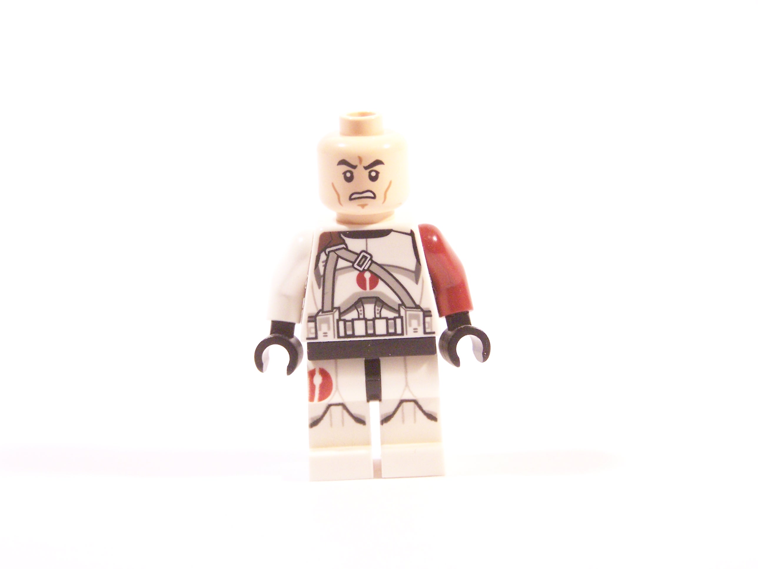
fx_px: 2299
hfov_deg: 18.7
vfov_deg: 14.1
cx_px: 379
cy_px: 284
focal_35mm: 105
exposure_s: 1/30
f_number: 3.2
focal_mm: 17.5
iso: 400
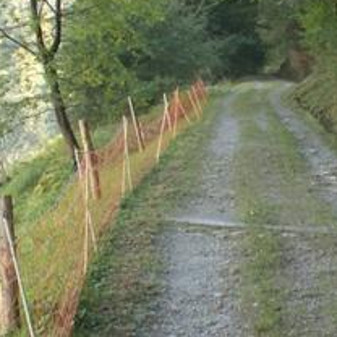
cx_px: 280
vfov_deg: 18.2
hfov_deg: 18.1
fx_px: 1046
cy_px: 107
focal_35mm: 95
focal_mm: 5.86
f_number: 2.8
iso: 50
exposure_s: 1/40
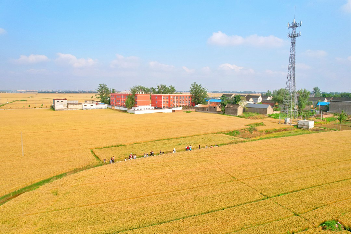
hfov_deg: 78.6
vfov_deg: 57.2
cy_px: 117
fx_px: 214
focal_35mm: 22
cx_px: 176
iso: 100
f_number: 2.8
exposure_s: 1/2000
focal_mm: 8.38
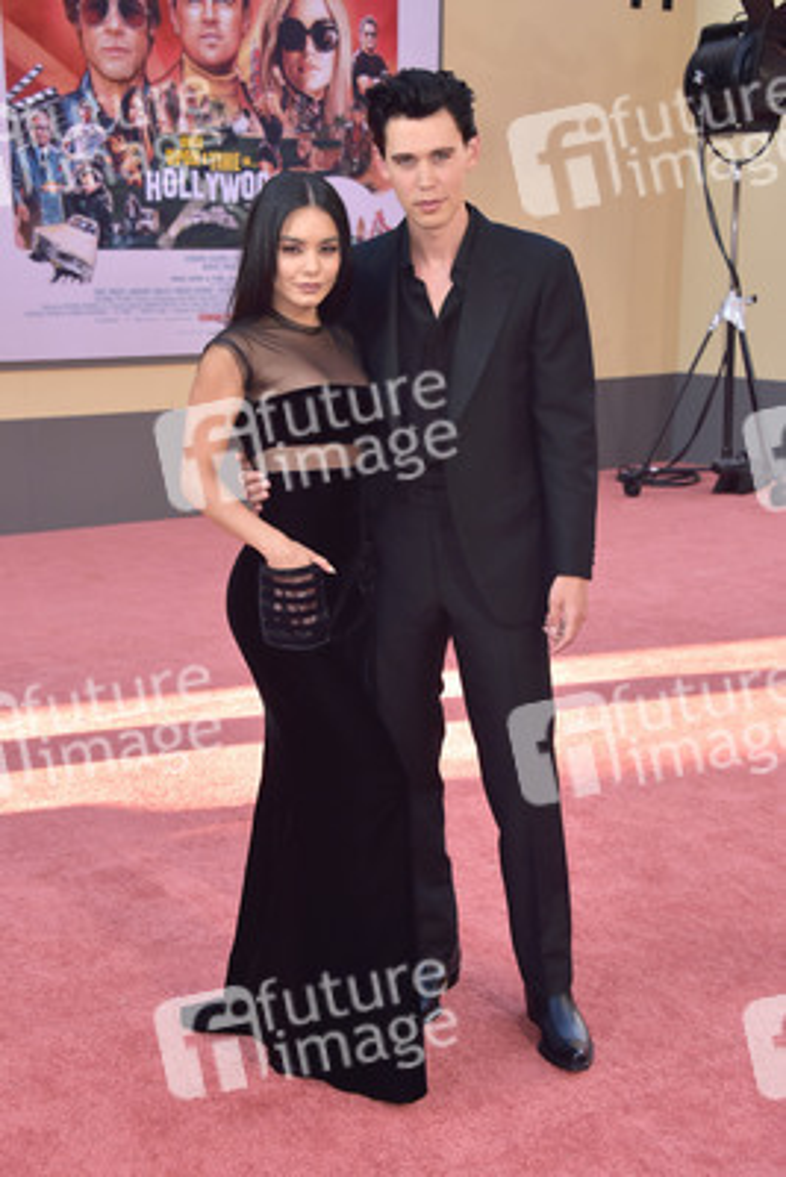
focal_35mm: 56
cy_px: 588
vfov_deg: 35.6
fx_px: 1832
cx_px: 393
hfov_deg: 24.2
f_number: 7.1
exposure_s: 1/250
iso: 500
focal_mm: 56
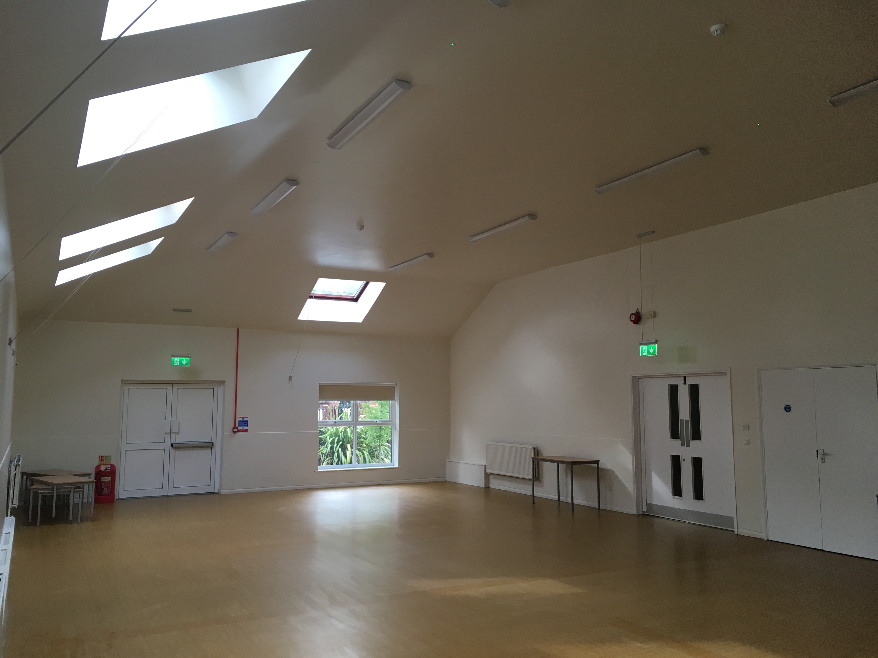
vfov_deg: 48.2
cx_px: 439
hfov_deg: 61.7
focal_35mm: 29
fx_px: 736
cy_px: 329
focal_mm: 4.15
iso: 32
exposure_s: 1/33
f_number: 2.2
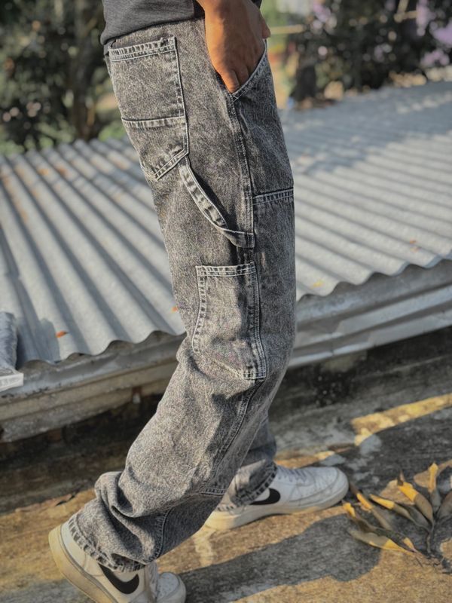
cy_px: 302
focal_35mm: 48
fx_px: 836
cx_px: 226
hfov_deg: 30.3
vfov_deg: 39.7
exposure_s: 1/1339
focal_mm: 6.76
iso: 64
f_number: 1.78
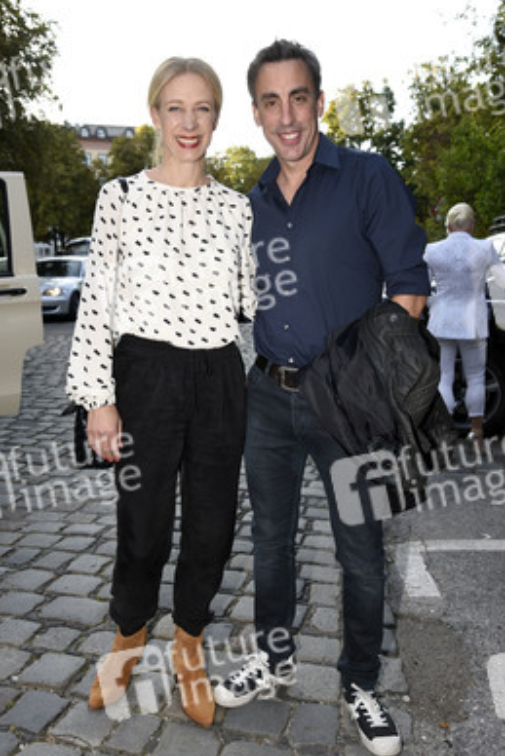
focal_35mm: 35
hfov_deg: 37.9
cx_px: 253
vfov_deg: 54.4
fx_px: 736
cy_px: 382
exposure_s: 1/160
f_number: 6.3
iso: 500
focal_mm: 34
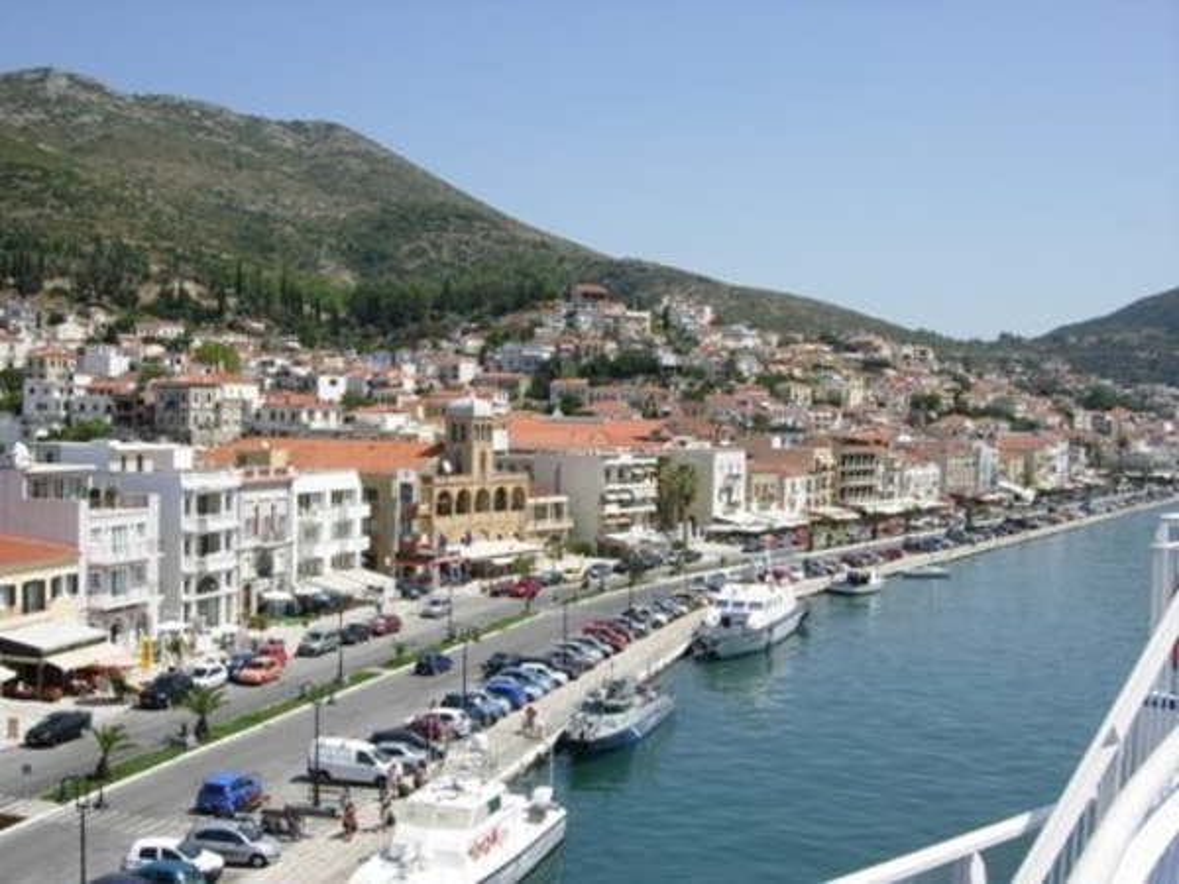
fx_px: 1396
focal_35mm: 41
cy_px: 442
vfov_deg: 35.1
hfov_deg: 45.8
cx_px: 590
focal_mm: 8.5
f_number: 6.4
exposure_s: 1/373
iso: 50
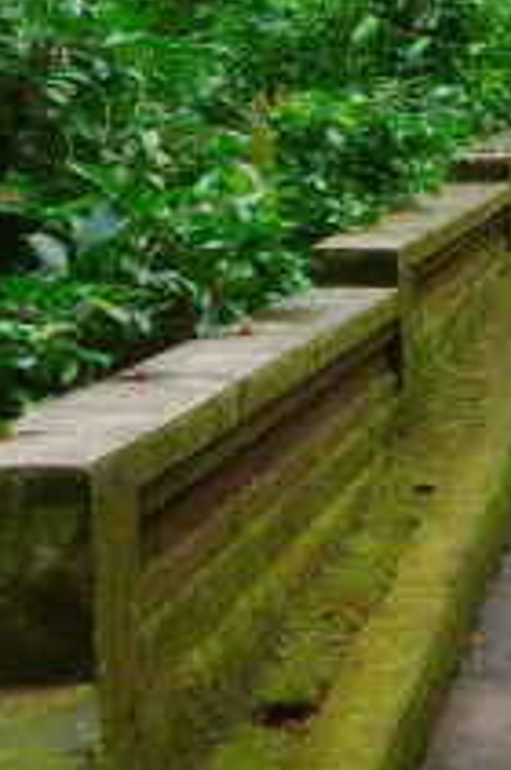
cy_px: -106
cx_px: 812
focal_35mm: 133
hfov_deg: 9.9
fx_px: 2841
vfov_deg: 15.0
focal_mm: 26
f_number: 2.8
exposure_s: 1/125
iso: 200
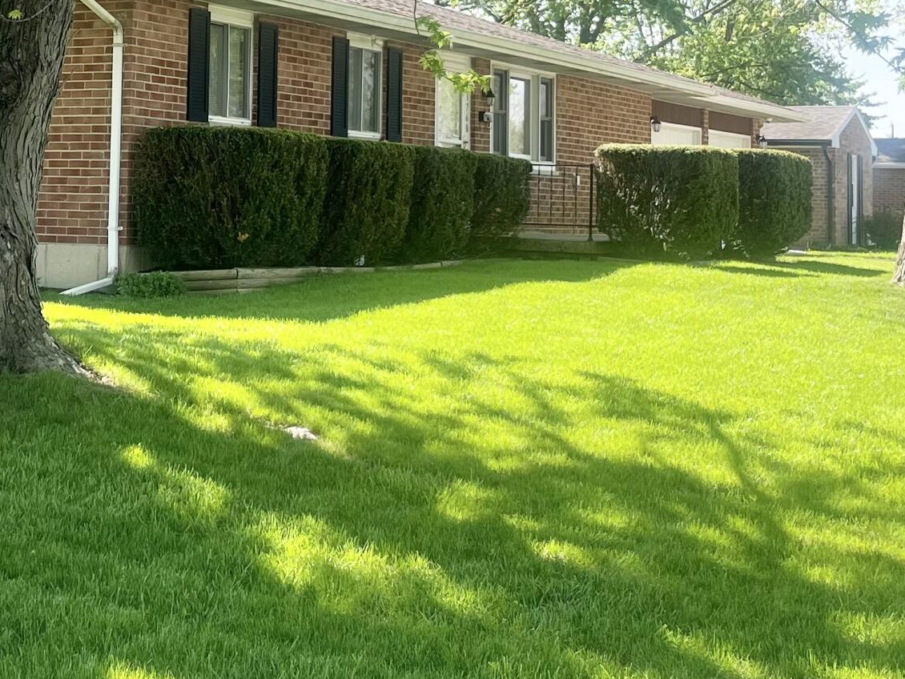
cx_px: 131
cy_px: 37
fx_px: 1804
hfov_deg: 27.4
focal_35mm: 69
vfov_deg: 20.8
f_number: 1.6
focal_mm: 5.1
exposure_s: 1/913
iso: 50
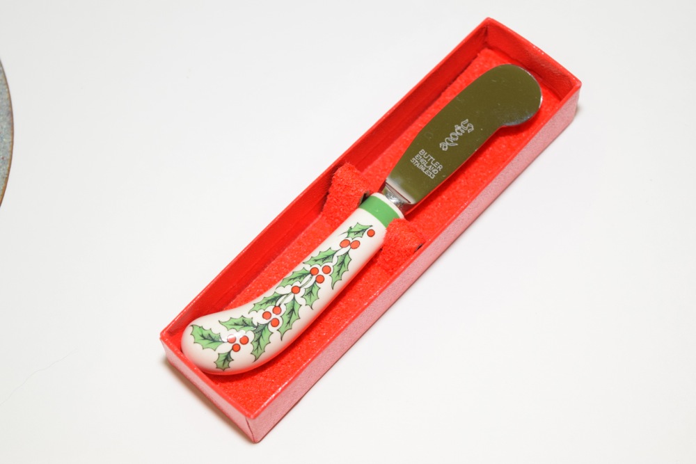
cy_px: 232
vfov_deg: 16.6
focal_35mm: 82
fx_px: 1595
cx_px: 348
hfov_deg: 24.6
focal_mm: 55
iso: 900
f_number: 5.6
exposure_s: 1/60
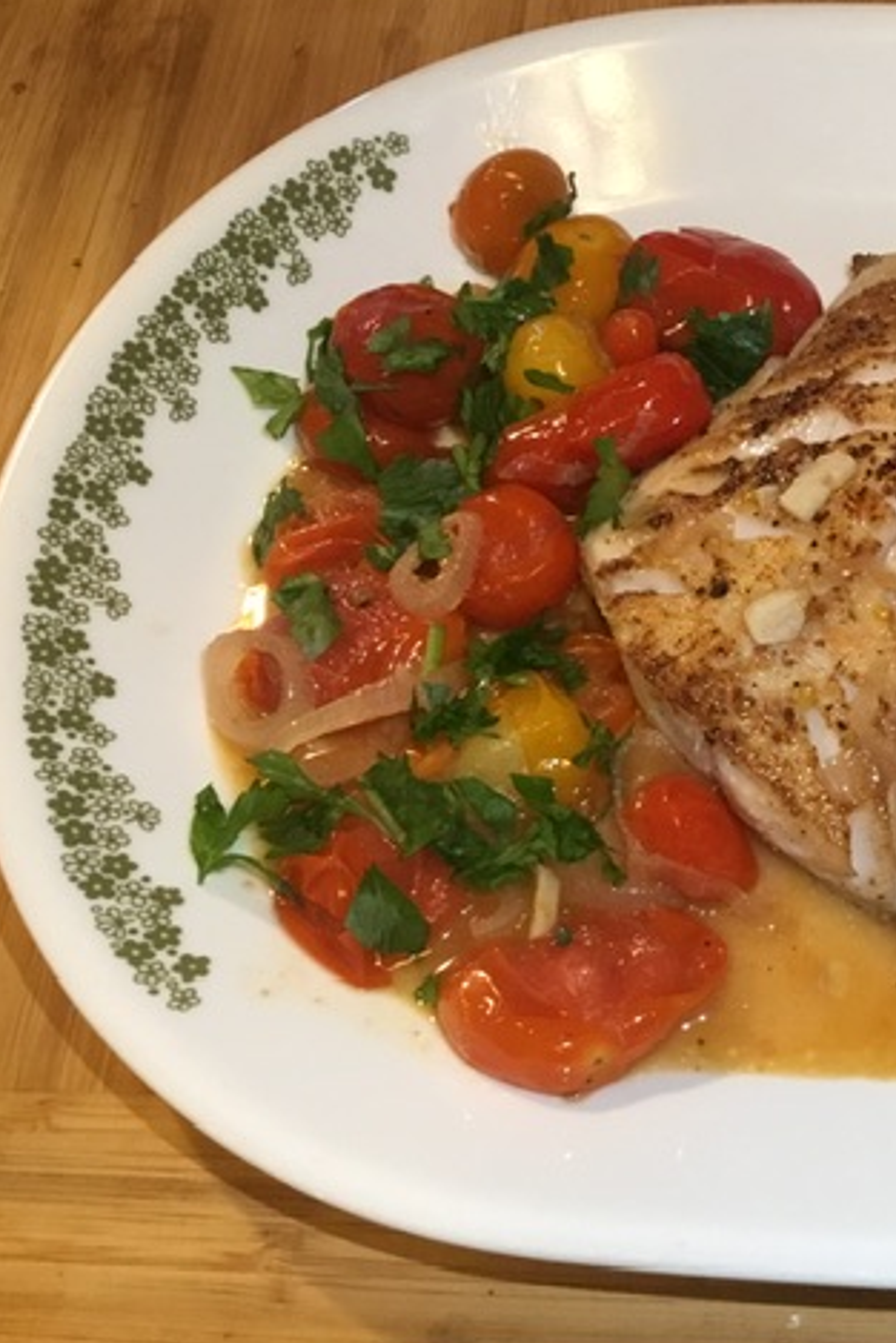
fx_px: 1641
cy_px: 673
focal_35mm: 44
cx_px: 819
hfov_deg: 29.2
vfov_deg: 44.5
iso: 200
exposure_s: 1/30
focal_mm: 3.3
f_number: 2.4
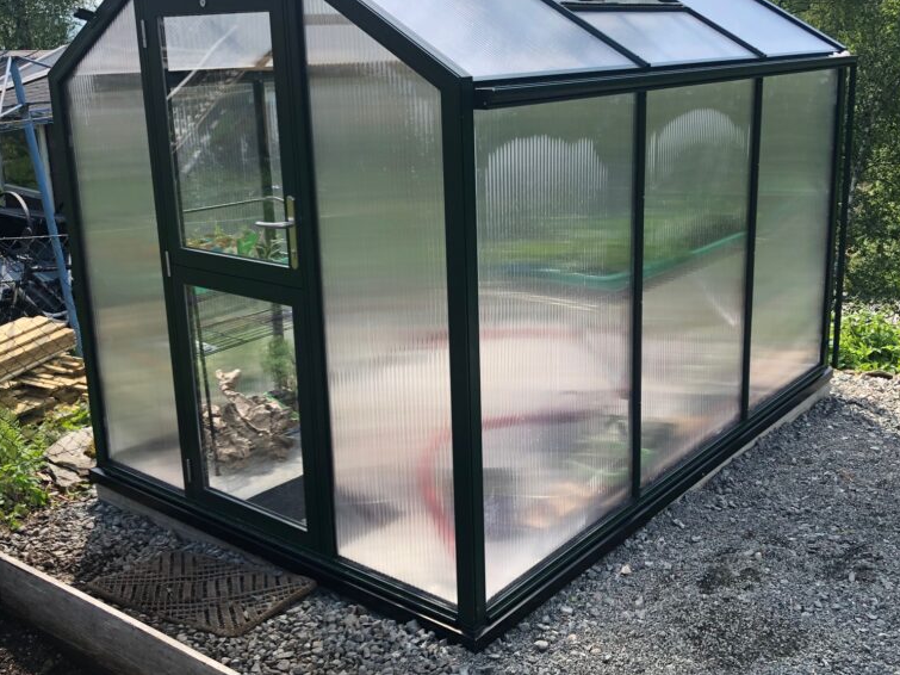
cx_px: 492
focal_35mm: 38
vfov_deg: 37.7
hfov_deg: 48.9
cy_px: 296
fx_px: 988
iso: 20
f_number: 1.8
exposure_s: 1/1021
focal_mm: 3.99
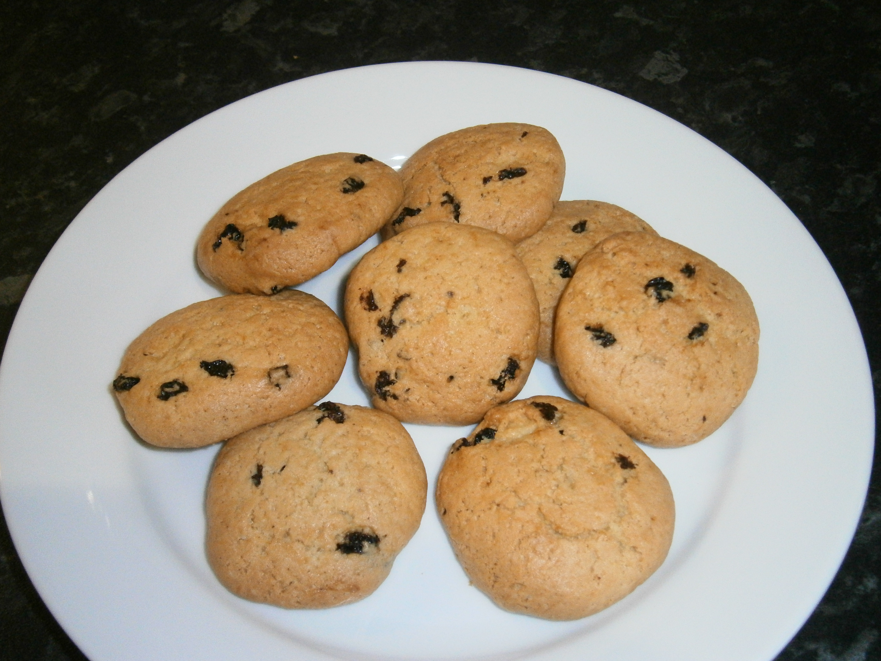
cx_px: 440
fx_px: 1196
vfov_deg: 30.9
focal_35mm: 47
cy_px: 330
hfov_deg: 40.4
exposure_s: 1/250
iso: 400
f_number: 3.4
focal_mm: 8.3
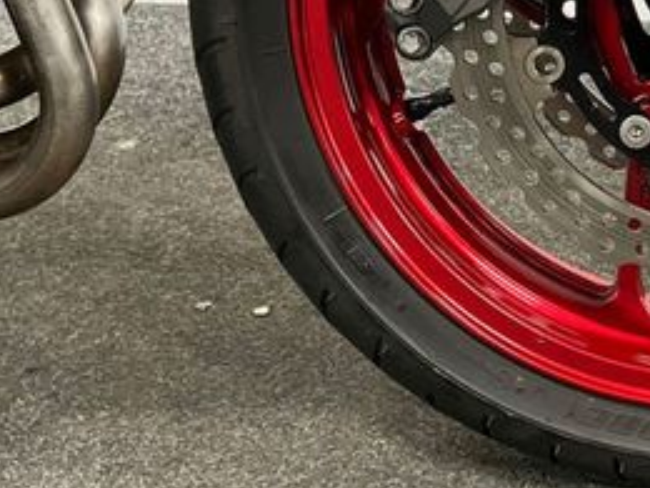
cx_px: 718
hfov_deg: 27.6
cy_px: -48
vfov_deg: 21.7
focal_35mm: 64
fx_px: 1202
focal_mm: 5.1
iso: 500
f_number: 1.6
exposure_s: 1/50
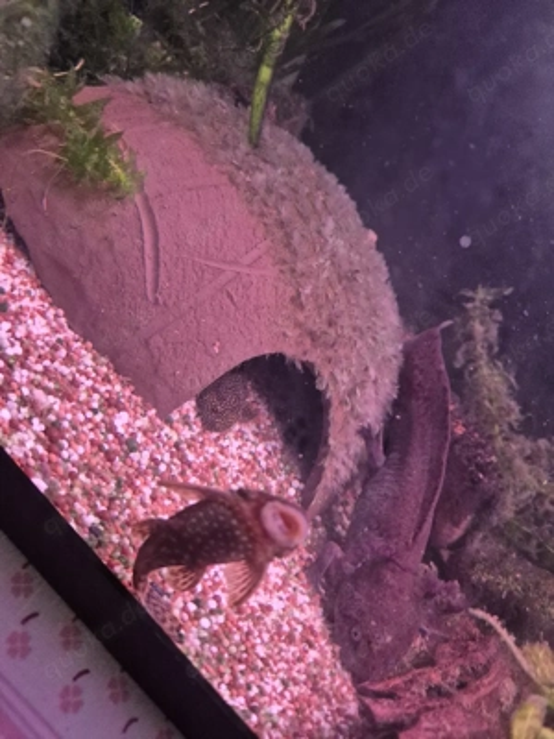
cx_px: 277
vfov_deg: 73.9
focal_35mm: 23
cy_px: 370
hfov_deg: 58.9
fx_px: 491
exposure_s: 1/100
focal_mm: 5.4
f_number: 1.8
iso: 1250
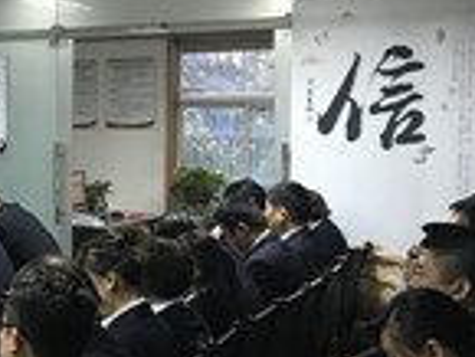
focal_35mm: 77
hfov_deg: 22.6
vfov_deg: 19.2
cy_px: 177
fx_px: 1057
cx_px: -141
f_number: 1.8
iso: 100
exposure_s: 1/14
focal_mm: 3.99
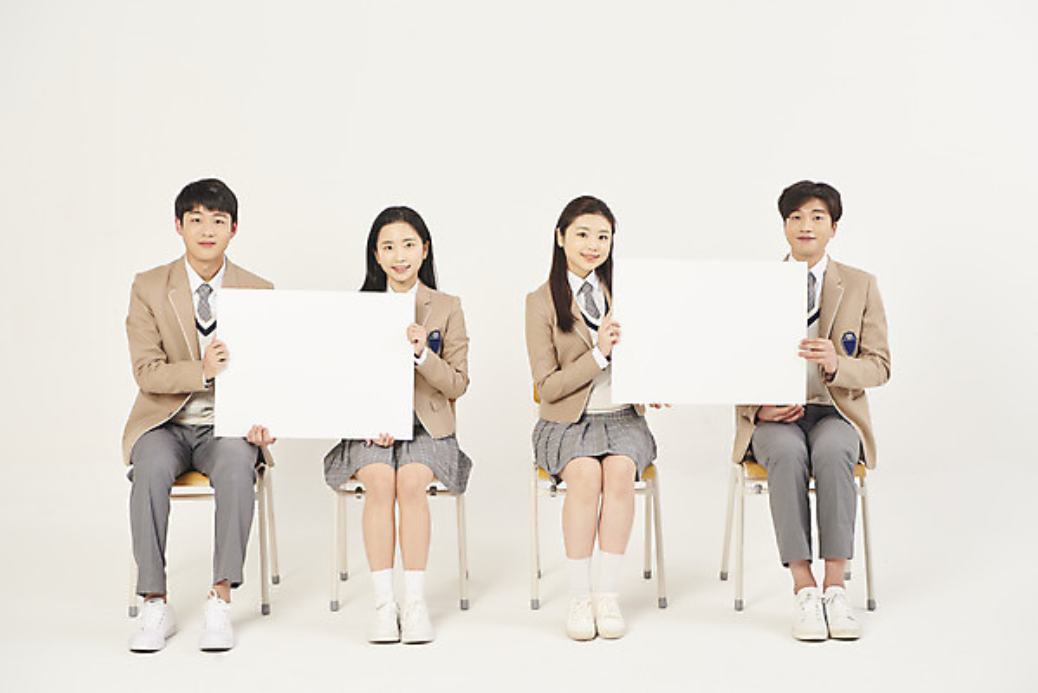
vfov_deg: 26.0
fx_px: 1500
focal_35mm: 52
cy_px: 346
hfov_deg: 38.2
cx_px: 519
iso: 200
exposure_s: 1/125
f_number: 8
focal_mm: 52
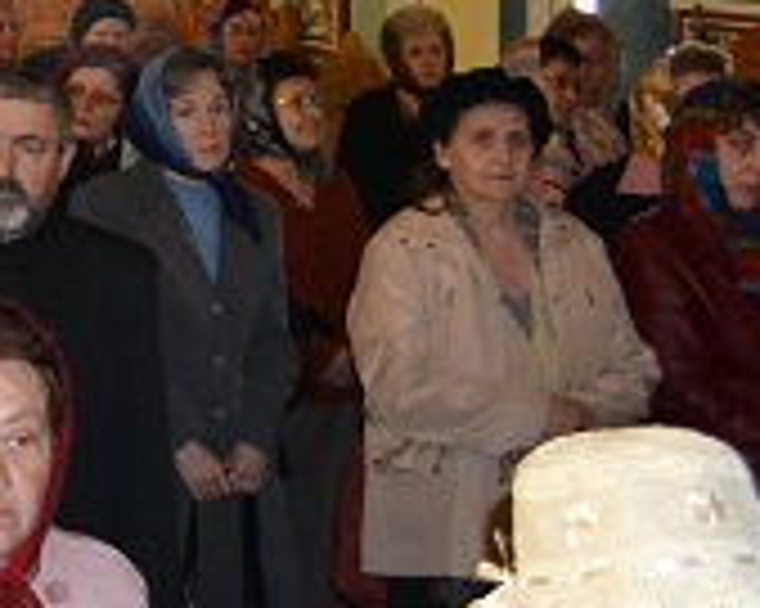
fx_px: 3035
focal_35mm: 135
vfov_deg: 10.9
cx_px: -1043
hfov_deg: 11.7
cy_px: -383
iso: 2000
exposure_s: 1/60
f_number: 3.5
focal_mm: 18
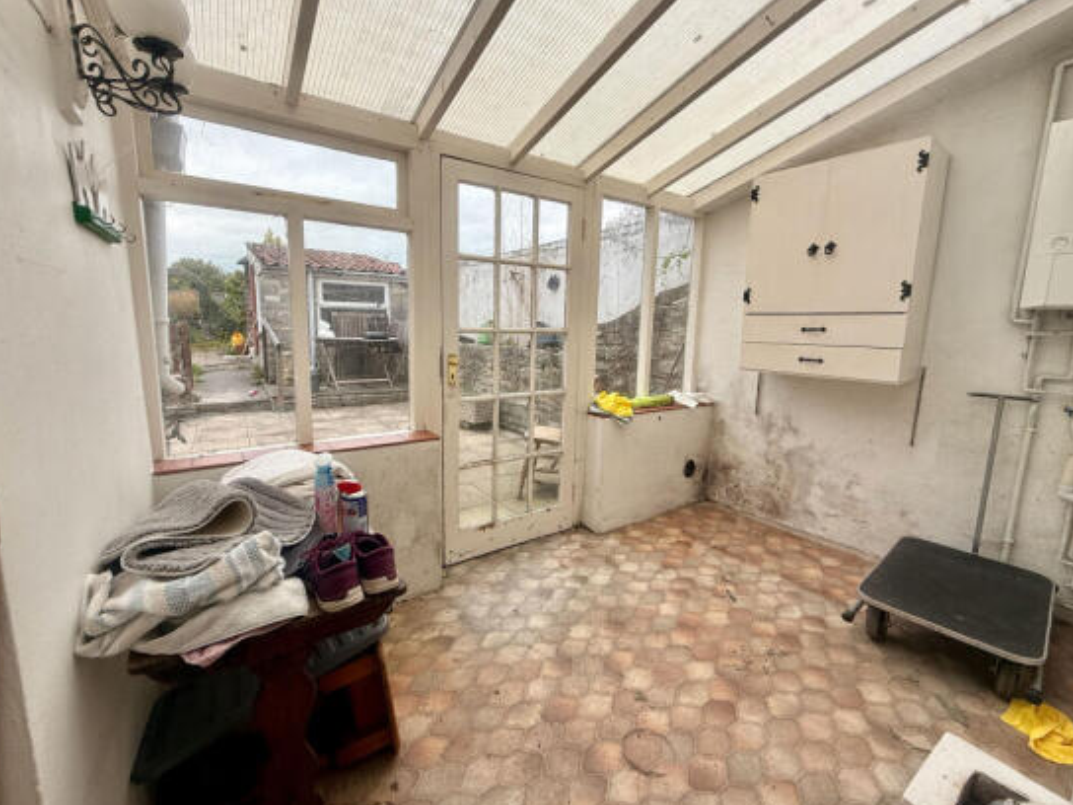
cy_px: 396
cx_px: 532
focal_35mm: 15
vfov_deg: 81.7
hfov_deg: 98.2
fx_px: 465
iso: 50
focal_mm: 2.22
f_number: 2.2
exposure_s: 1/255
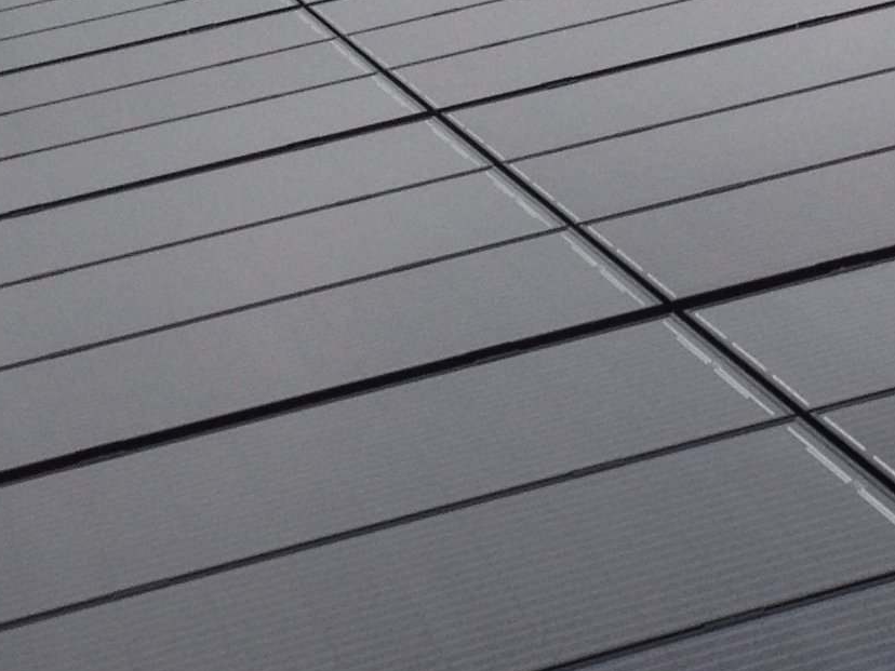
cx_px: 695
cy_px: 211
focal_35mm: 138
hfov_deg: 14.2
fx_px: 3568
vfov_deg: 10.7
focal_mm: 4.28
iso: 50
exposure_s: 1/154
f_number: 2.4
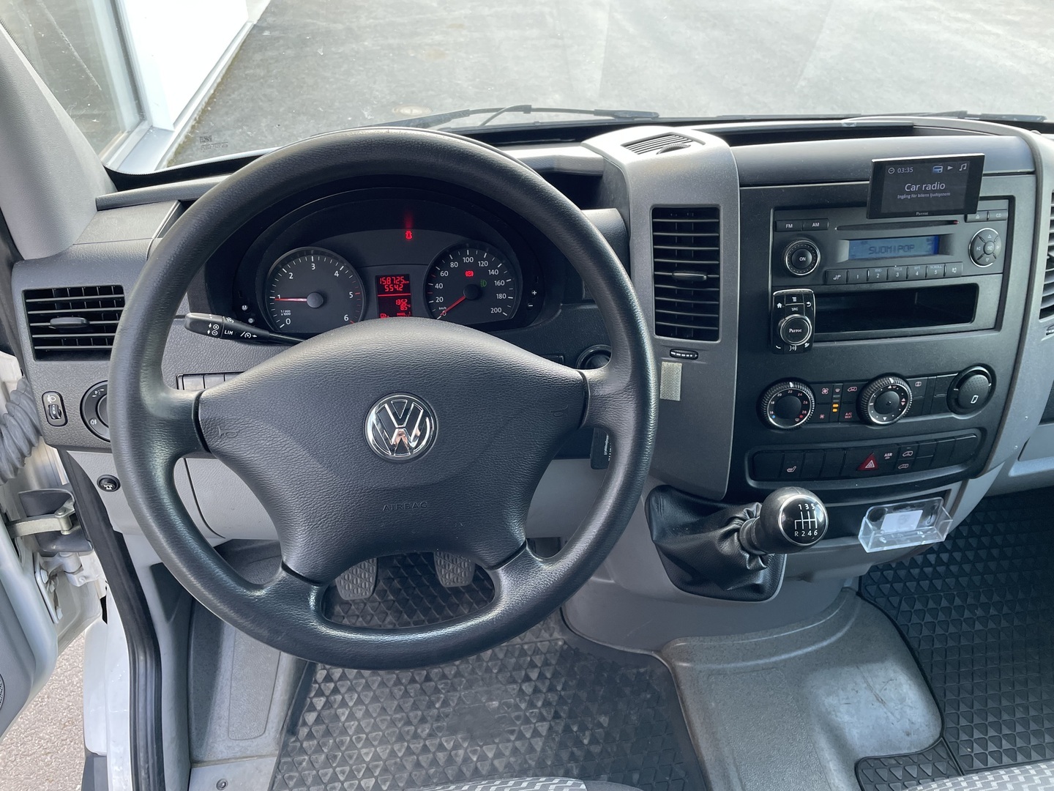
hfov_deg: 67.3
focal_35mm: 26
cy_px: 396
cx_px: 527
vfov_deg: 53.1
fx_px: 792
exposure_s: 1/121
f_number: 1.6
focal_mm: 4.2
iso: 100
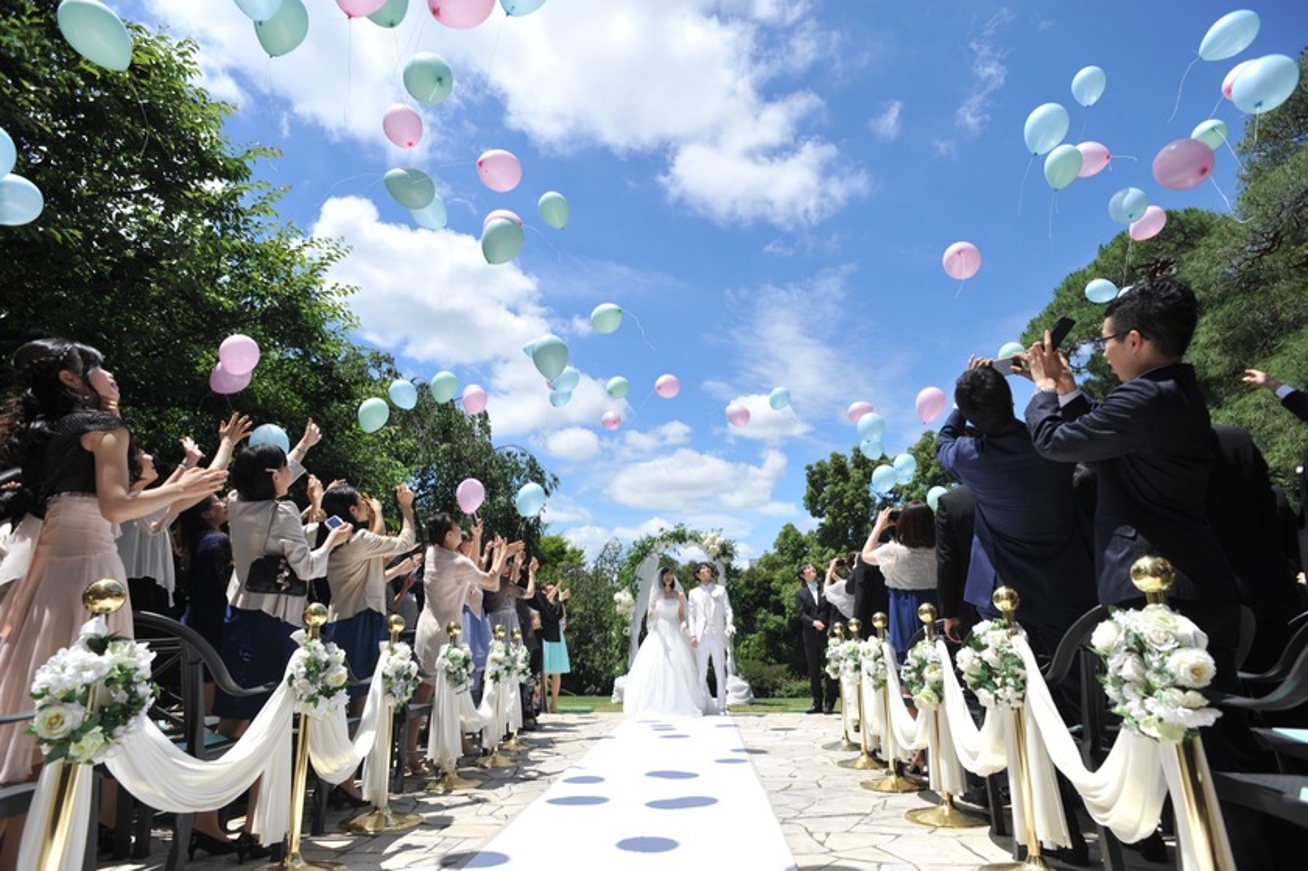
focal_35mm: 20
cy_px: 436
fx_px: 726
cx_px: 654
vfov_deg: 61.9
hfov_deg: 84.0
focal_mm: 20
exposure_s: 1/2000
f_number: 6.3
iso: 400
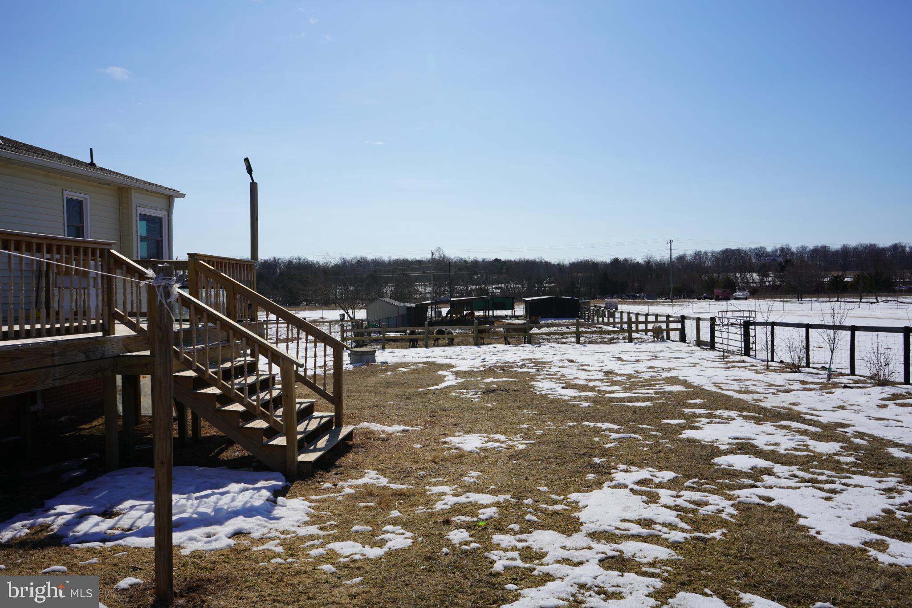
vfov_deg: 46.4
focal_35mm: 28
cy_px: 304
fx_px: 709
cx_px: 456
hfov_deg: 65.5
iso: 100
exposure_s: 1/400
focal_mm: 28
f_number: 10
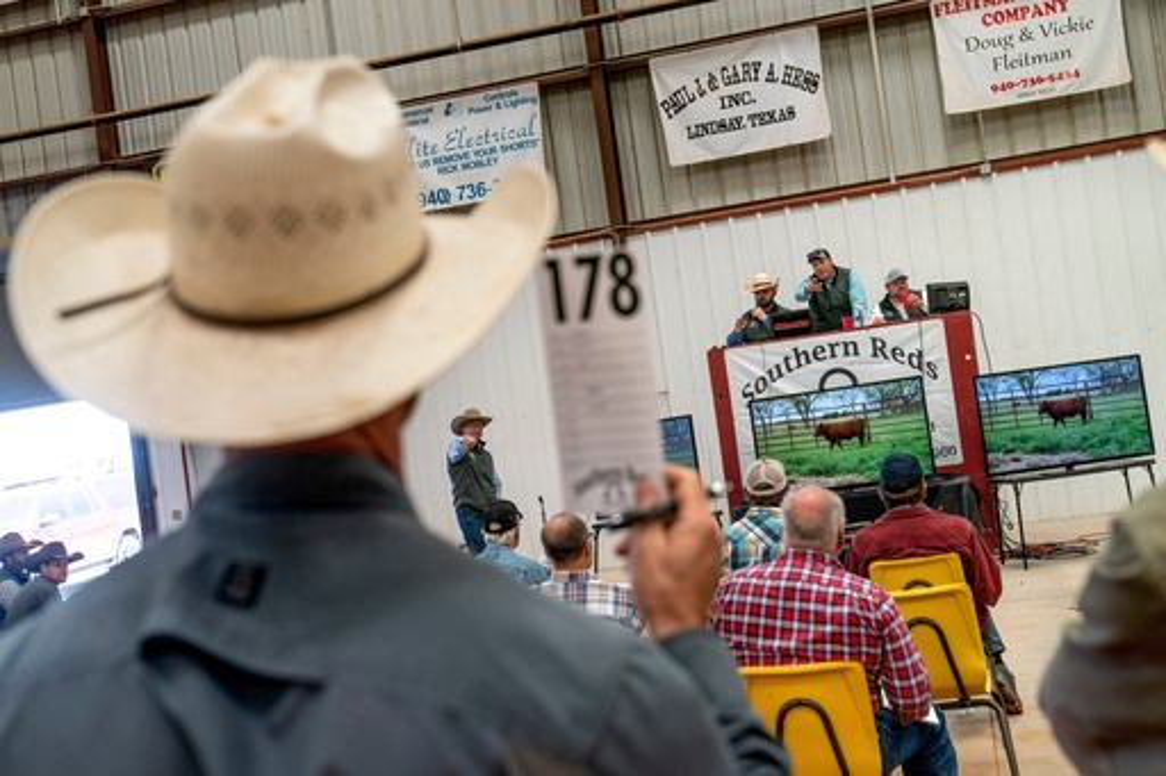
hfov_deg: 44.5
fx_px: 1425
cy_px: 388
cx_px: 583
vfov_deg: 30.5
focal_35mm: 44
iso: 320
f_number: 4.5
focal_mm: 44
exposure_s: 1/125
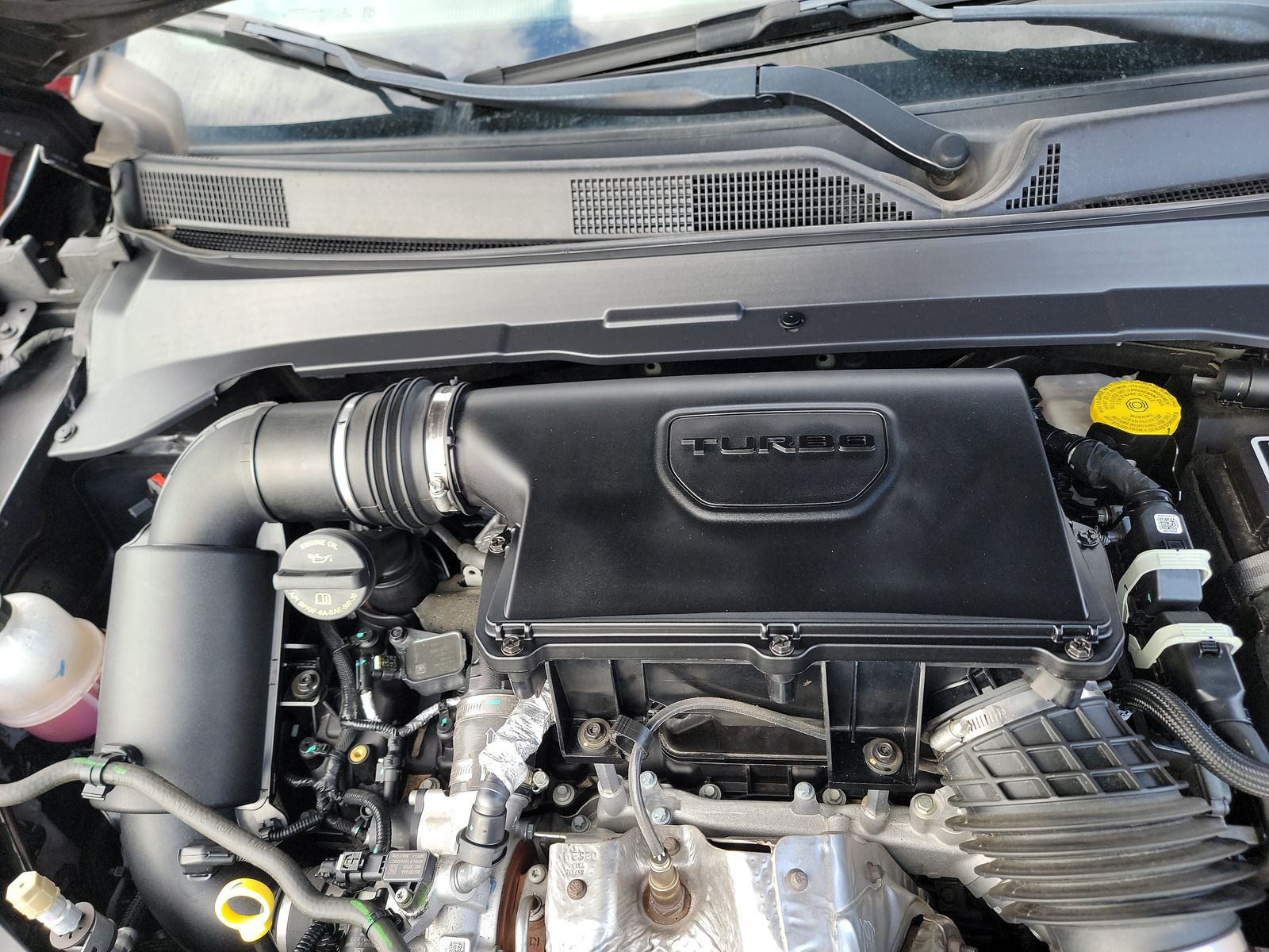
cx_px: 634
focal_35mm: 24
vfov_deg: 56.8
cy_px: 476
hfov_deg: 71.6
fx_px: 880
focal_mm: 6.7
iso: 53
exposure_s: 1/59
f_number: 1.8
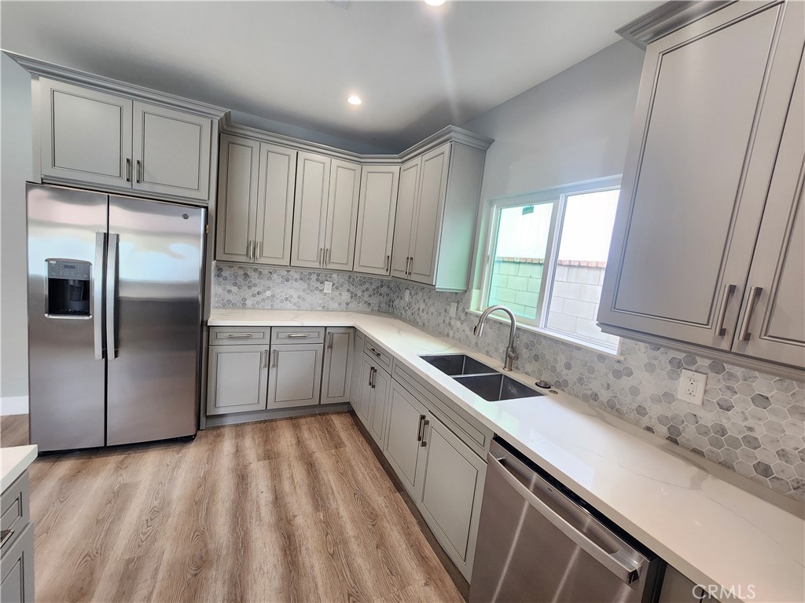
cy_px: 302
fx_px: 302
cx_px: 402
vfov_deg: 89.9
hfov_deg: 106.2
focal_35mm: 13
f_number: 2.2
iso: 250
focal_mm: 2.2
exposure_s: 1/60
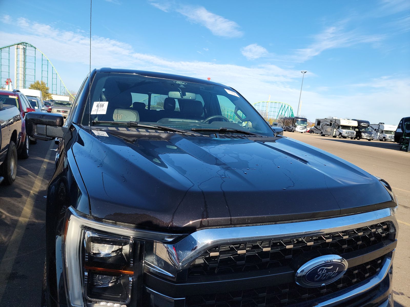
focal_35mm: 24
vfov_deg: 56.8
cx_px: 205
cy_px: 154
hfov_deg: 71.6
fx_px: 284
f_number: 1.8
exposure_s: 1/546
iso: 50
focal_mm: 6.7
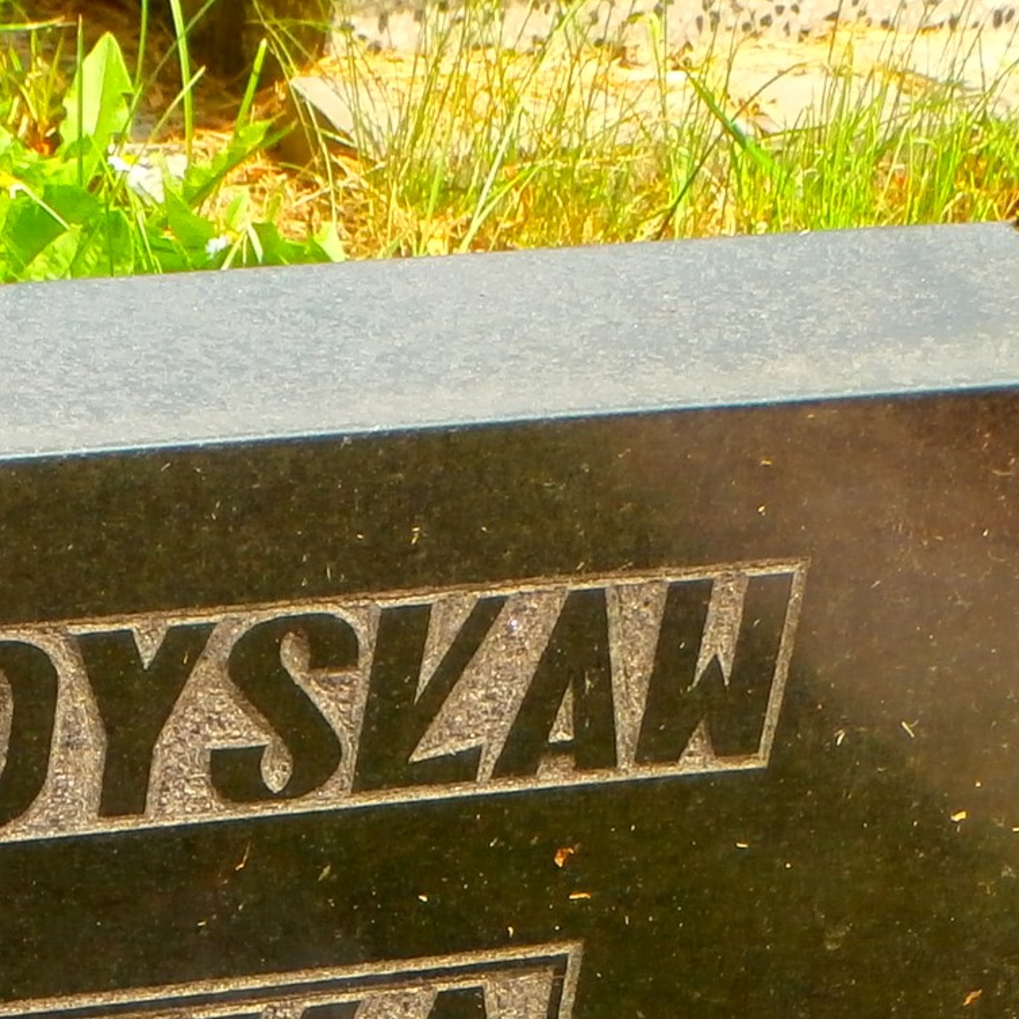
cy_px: 1181
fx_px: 6661
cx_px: -22
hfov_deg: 8.7
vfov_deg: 8.7
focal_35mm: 200
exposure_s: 1/250
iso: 100
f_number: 4.5
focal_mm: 10.11
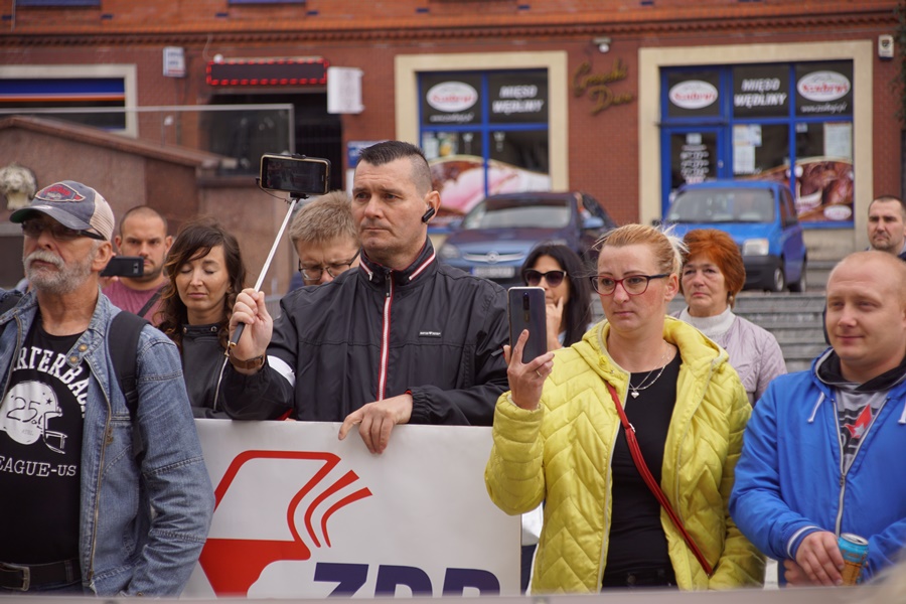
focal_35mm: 158
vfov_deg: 8.7
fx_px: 3963
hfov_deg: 13.0
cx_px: 453
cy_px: 302
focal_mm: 105
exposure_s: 1/200
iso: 125
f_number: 5.6
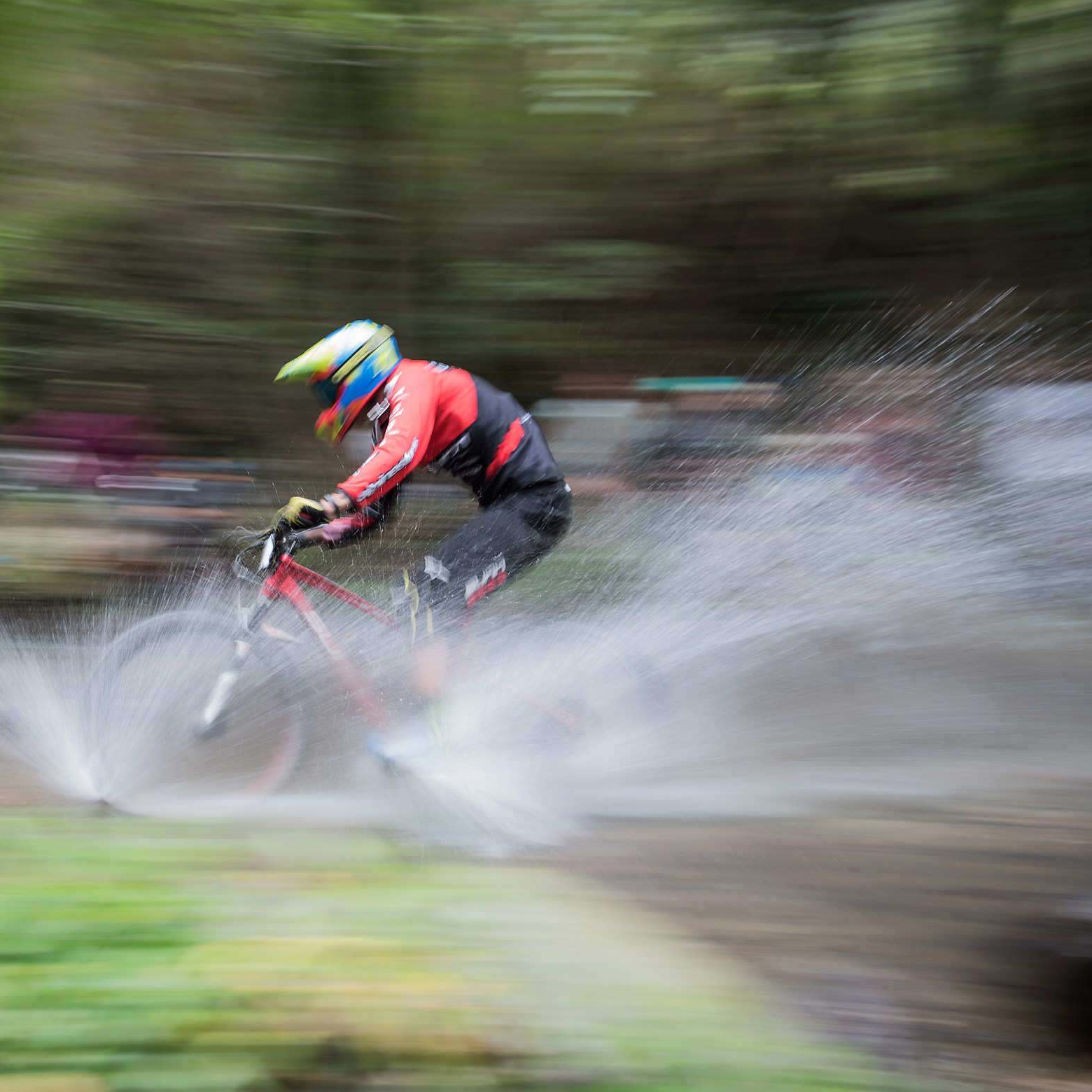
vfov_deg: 48.5
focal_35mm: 34
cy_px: 543
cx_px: 278
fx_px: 1213
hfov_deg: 46.8
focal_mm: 26
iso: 200
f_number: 2.8
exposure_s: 1/25
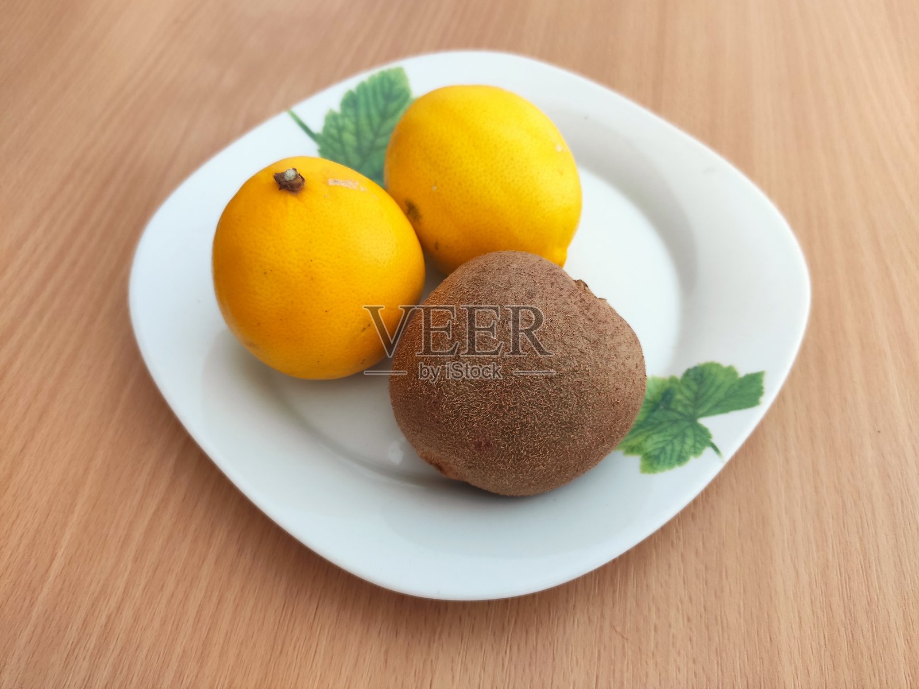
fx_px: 664
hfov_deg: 69.4
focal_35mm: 25
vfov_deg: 54.9
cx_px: 460
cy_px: 344
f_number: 1.79
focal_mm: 4.74
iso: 156
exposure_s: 1/60
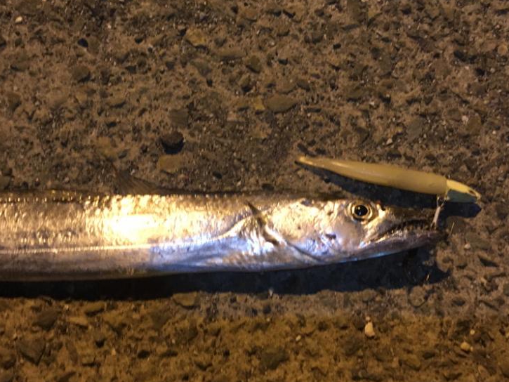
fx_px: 588
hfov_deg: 46.8
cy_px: 209
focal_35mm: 40
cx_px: 248
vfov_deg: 35.9
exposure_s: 1/15
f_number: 2.2
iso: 250
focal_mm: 4.15
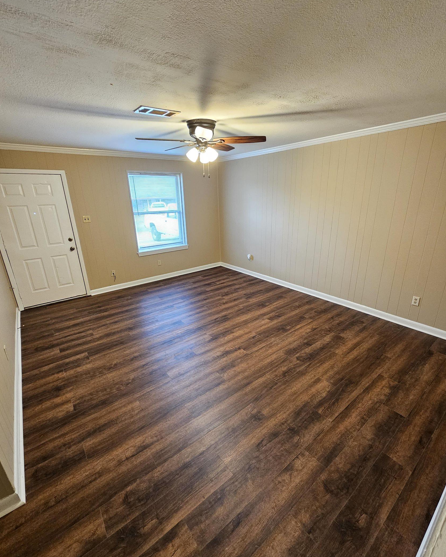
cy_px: 278
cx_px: 229
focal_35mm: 14
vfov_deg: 100.7
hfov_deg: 88.0
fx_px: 231
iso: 500
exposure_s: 1/30
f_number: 2.2
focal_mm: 2.2
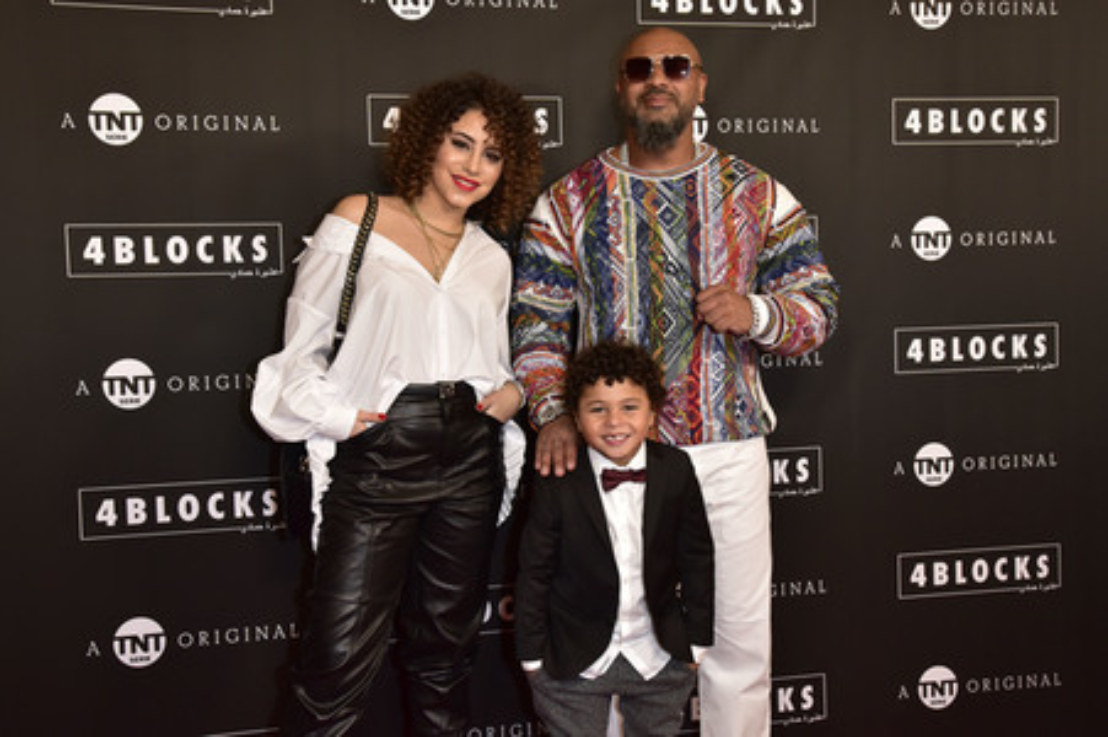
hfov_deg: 50.7
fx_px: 1169
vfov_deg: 35.0
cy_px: 368
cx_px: 554
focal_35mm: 38
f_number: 8
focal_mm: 38
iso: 2000
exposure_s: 1/250
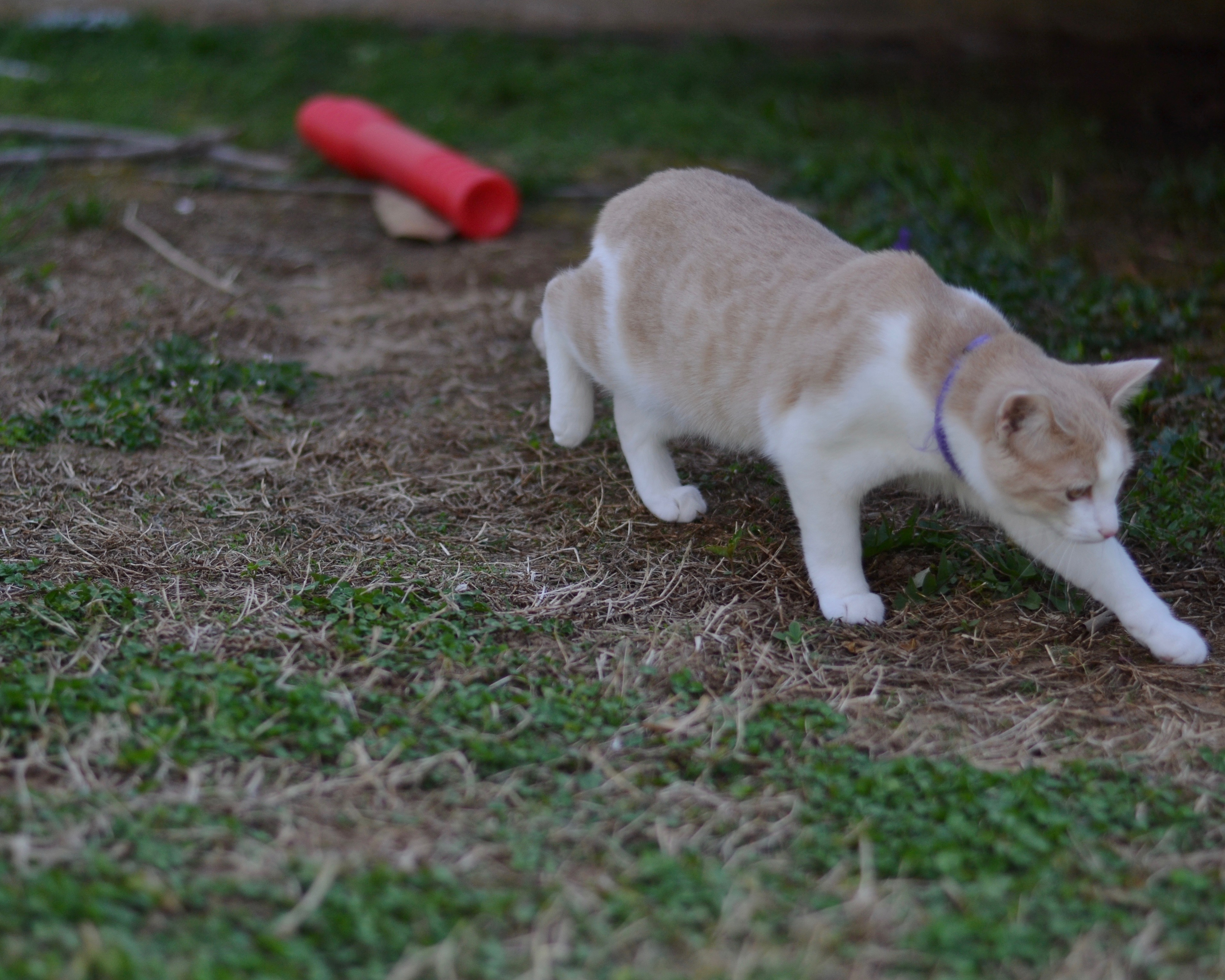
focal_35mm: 85
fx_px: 3082
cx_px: 611
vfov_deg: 18.1
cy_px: 493
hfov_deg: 22.5
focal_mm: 50
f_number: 1.8
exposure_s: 1/2000
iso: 200
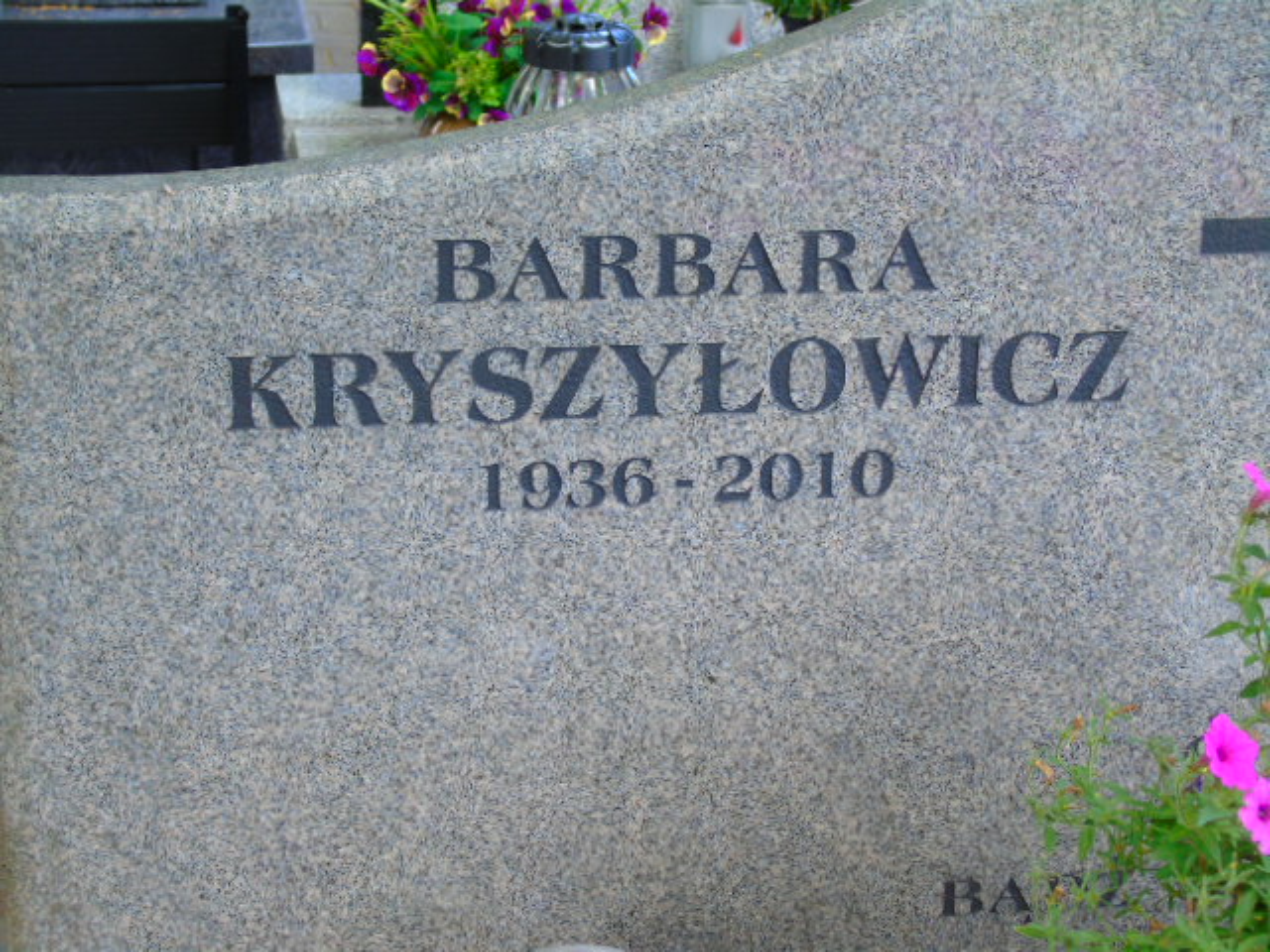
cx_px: 635
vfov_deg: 18.0
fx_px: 3008
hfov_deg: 23.8
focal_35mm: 82
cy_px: 476
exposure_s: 1/30
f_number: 4.1
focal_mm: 15
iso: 100
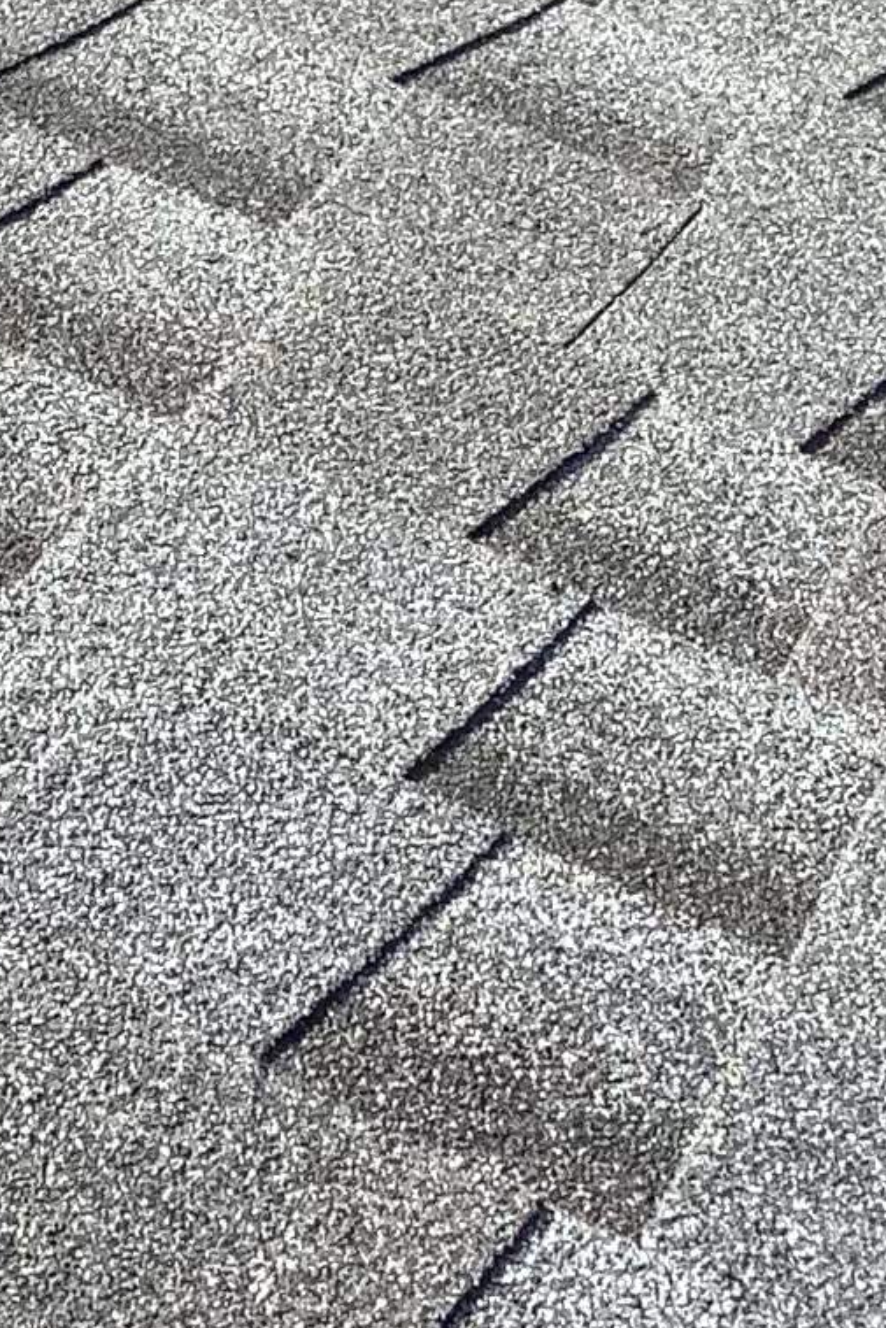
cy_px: -979
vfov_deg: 13.4
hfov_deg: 9.9
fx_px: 5129
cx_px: 409
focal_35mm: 139
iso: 25
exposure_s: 1/543
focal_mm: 3.3
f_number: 2.4
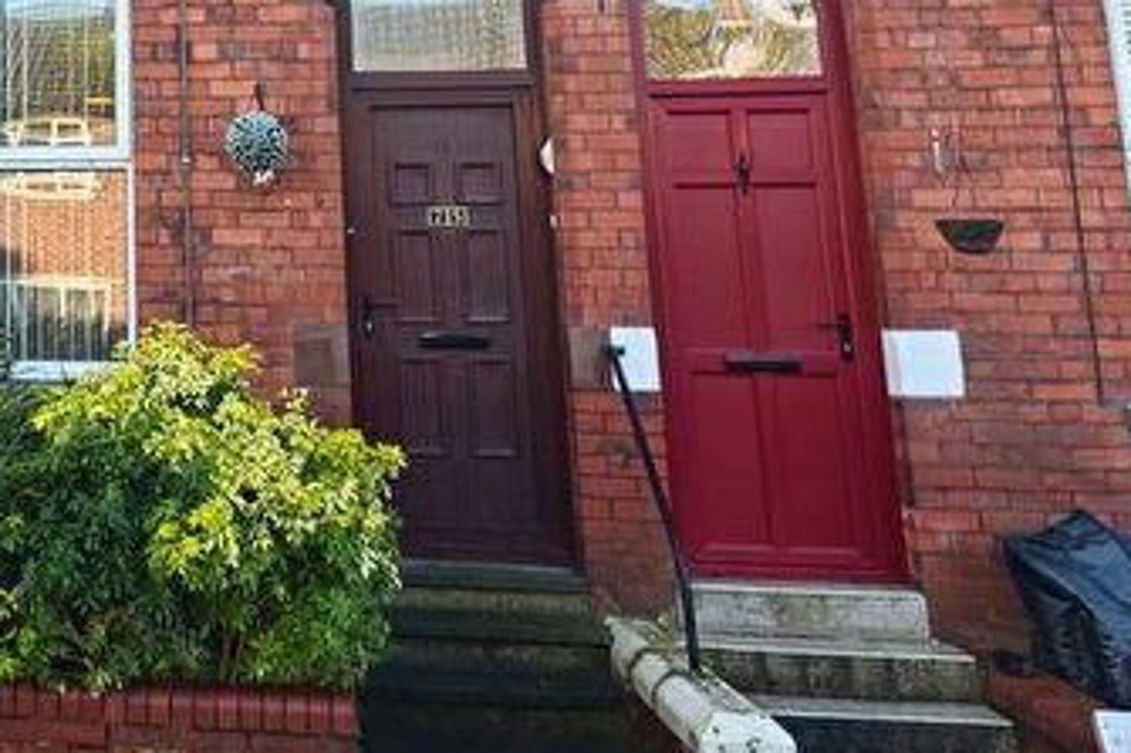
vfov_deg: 25.4
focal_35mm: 50
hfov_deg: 35.6
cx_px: -10
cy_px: -32
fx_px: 1570
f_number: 2
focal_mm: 8.72
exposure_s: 1/101
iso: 64
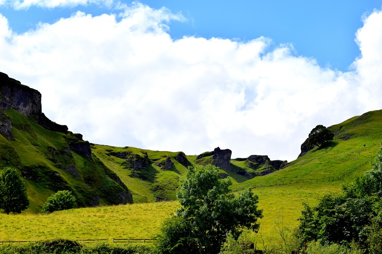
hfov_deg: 33.4
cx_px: 191
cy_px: 127
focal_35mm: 60
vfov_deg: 22.6
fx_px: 636
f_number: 11
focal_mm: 40
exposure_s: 1/500
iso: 200
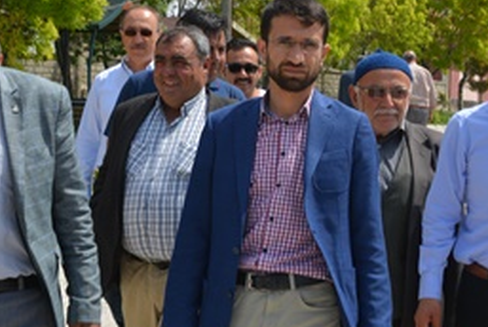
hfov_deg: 21.3
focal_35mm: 93
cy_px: 183
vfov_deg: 14.7
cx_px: 444
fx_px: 1265
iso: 100
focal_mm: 25
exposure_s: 1/320
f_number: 9
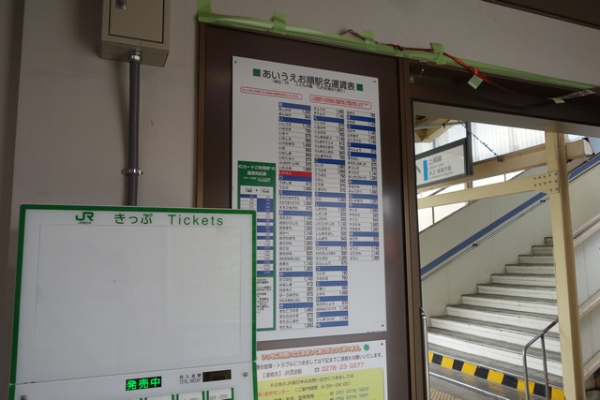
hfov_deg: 65.5
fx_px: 467
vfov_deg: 46.4
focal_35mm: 28
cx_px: 300
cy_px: 200
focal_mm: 10.4
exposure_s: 1/100
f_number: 3.5
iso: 125
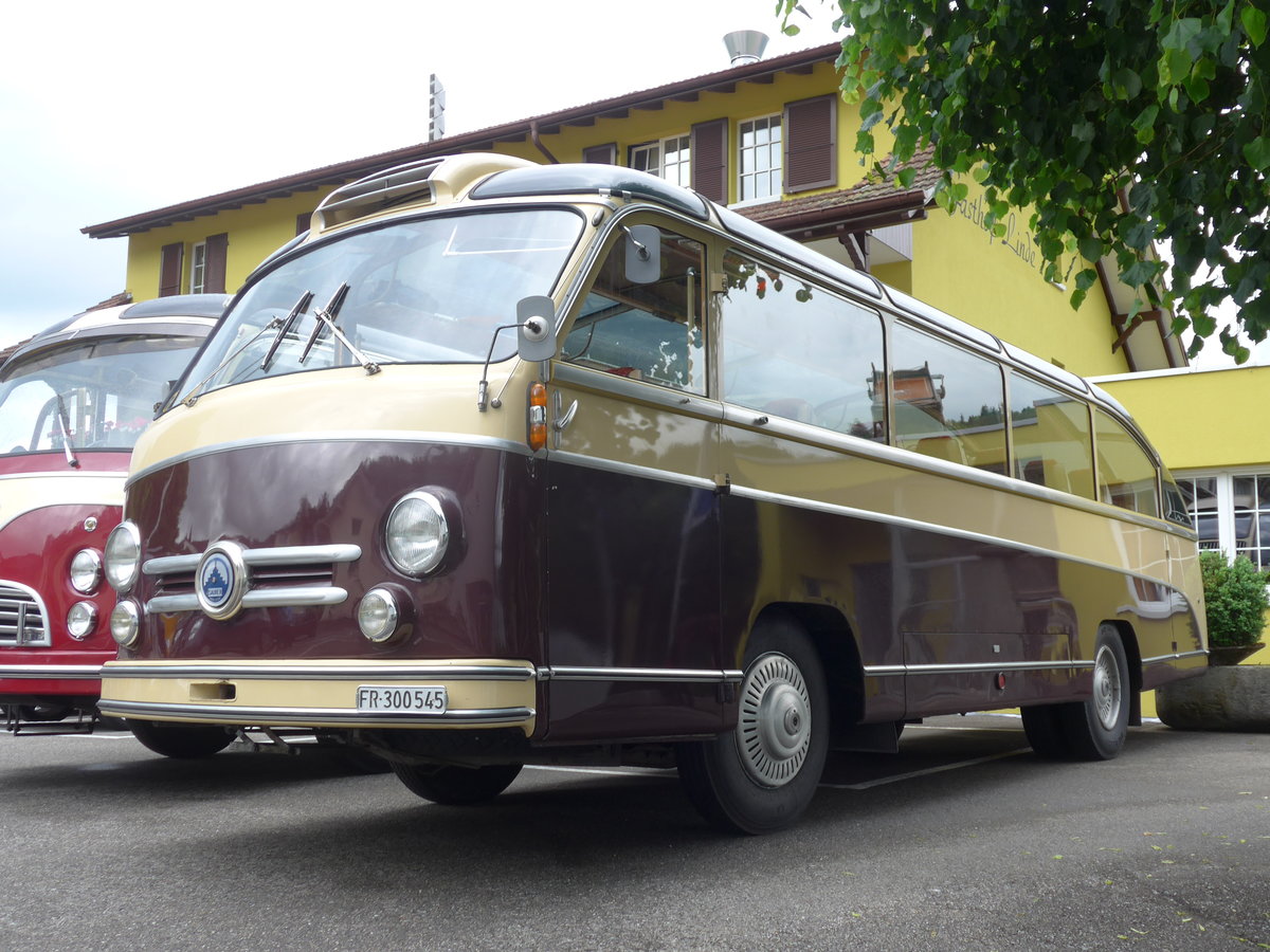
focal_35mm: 39
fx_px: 1431
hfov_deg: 47.9
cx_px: 635
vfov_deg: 36.8
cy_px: 476
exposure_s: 1/320
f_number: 2.8
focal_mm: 8
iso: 80
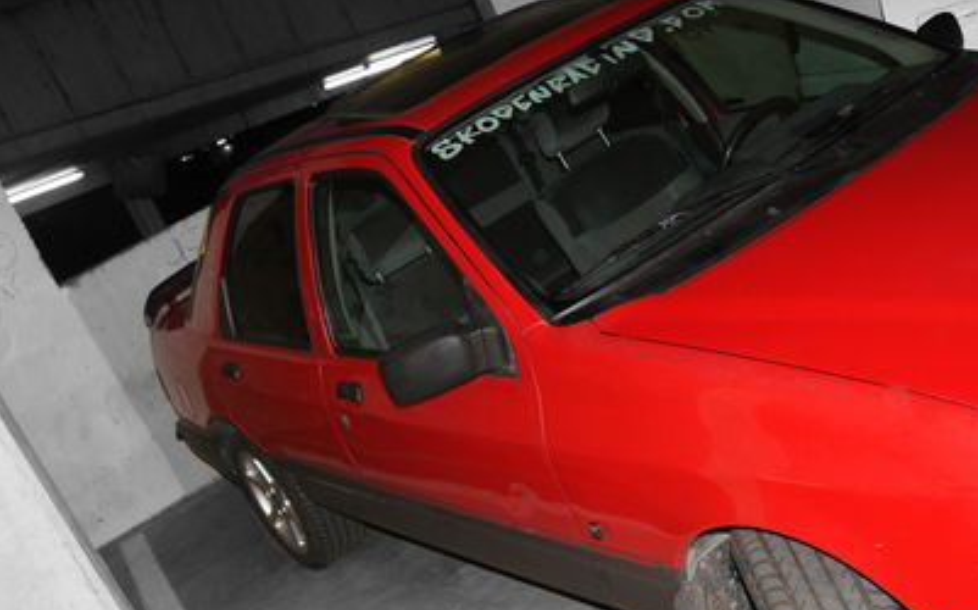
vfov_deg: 28.7
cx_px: 522
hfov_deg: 45.3
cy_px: 459
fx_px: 1172
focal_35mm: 44
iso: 400
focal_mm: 18
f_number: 5.6
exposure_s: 1/60
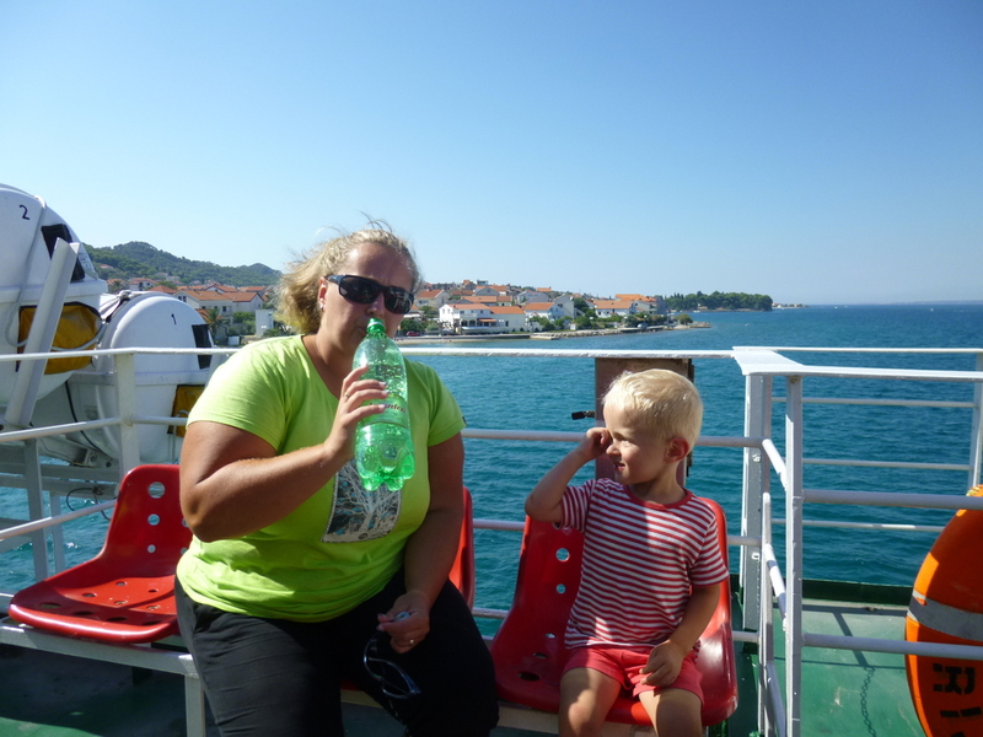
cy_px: 368
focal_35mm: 25
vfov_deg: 54.9
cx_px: 492
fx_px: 710
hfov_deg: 69.4
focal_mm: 4.5
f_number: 3.1
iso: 100
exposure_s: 1/1000
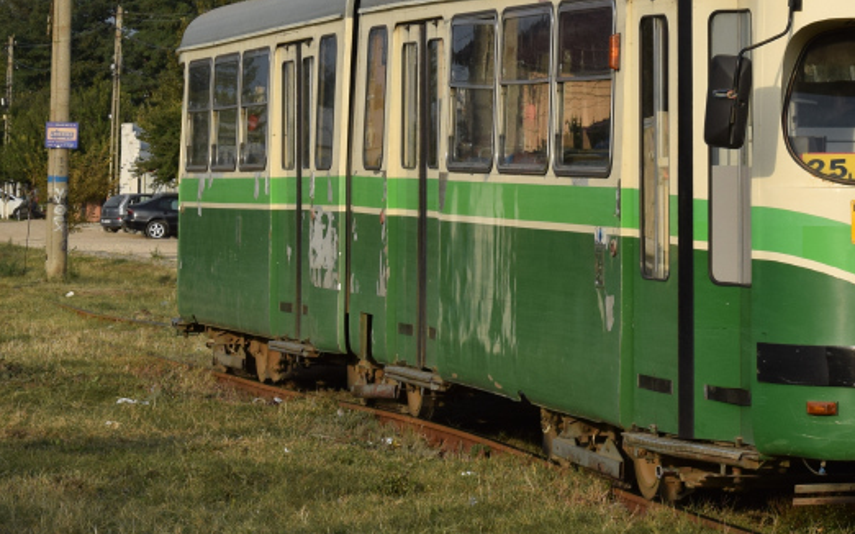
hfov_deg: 12.2
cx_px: 668
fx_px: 3990
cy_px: -96
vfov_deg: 7.6
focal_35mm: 171
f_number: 6.3
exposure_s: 1/500
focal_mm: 45
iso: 200
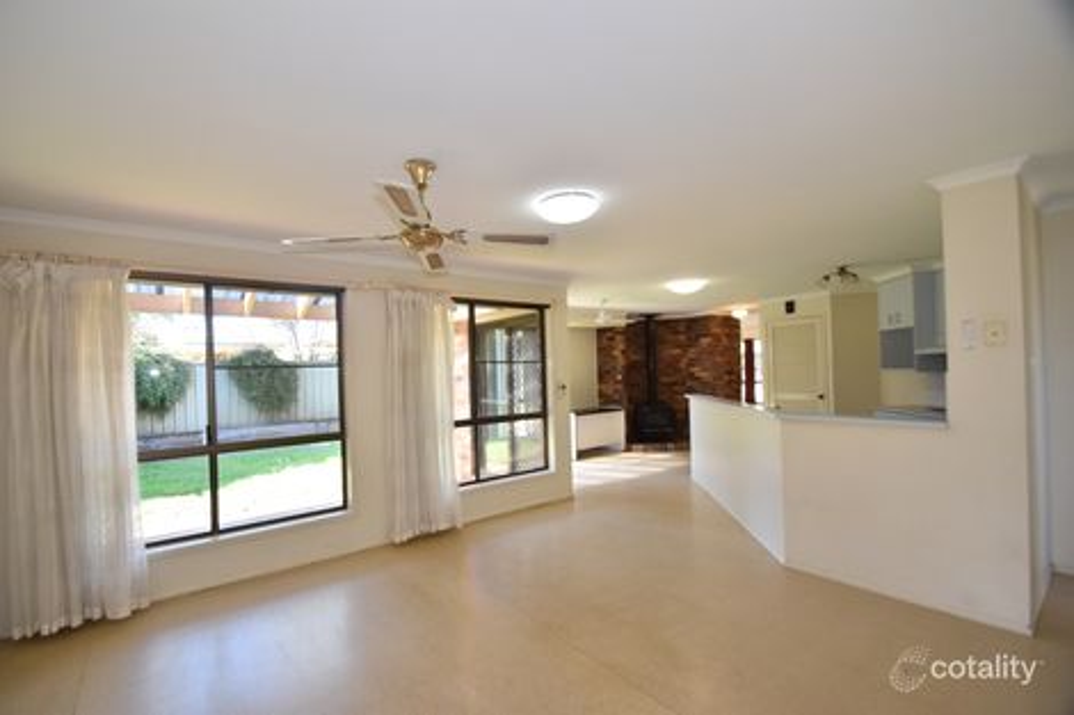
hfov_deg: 100.4
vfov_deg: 77.3
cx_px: 537
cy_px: 358
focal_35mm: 15
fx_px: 447
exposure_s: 1/125
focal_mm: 10
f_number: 5.6
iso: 800
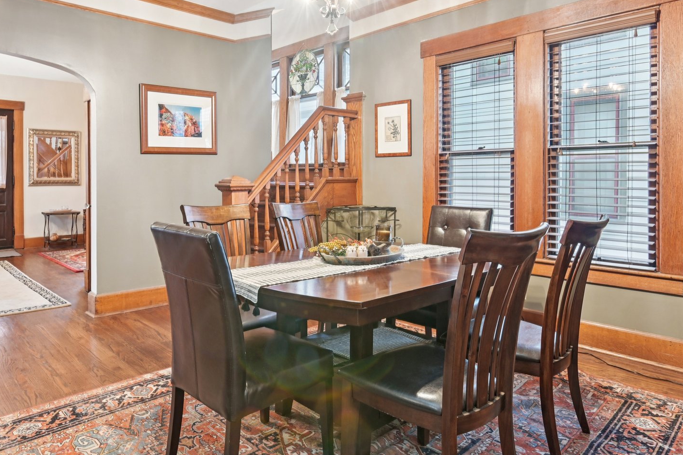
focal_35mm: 23
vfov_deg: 54.6
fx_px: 436
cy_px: 175
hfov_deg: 76.0
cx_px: 324
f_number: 8
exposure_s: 1/2
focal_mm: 16
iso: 400
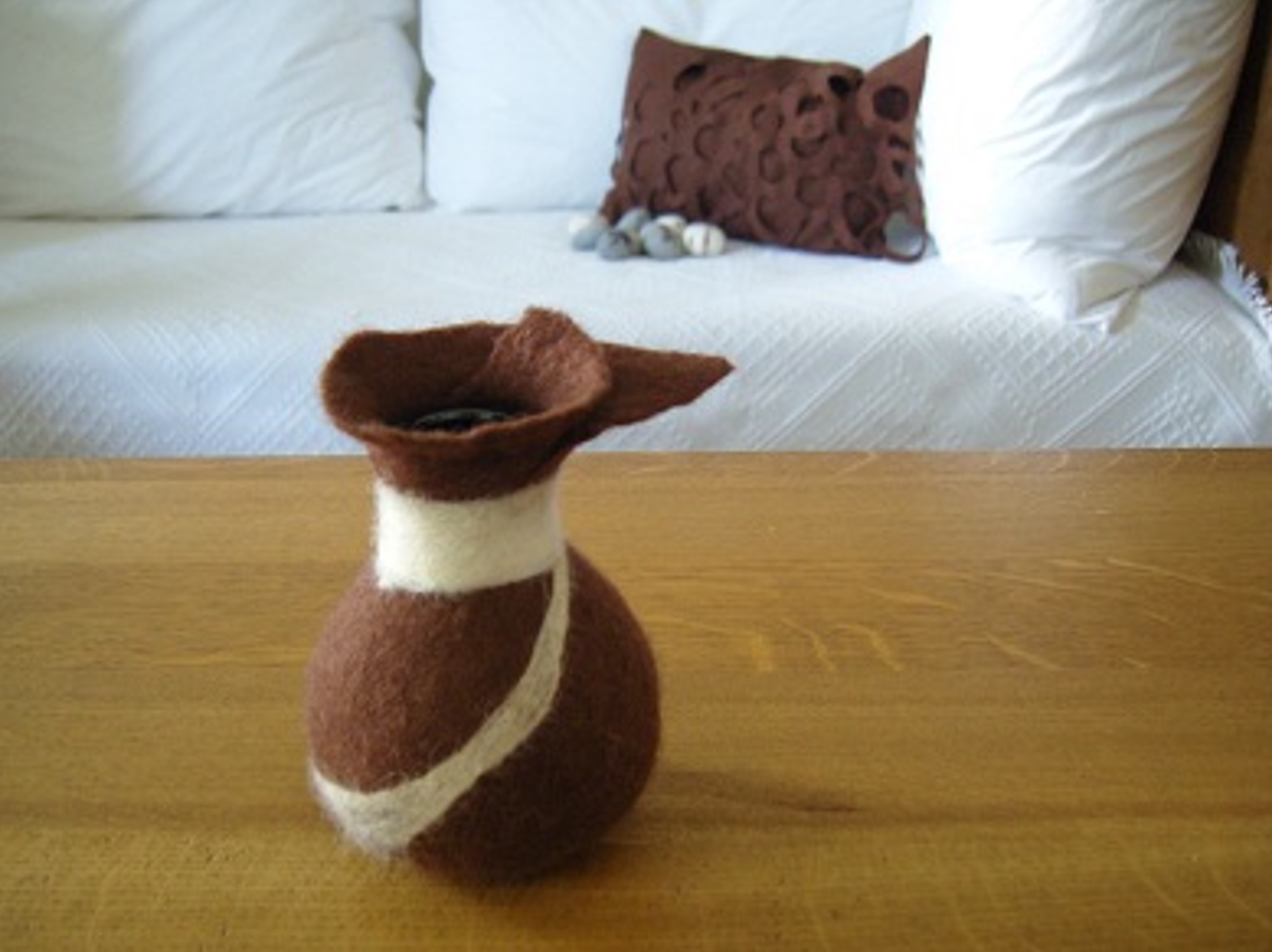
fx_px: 1285
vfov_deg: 40.6
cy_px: 484
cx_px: 621
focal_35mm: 35
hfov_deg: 52.7
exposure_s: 1/15
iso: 200
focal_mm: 7.3
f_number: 2.8
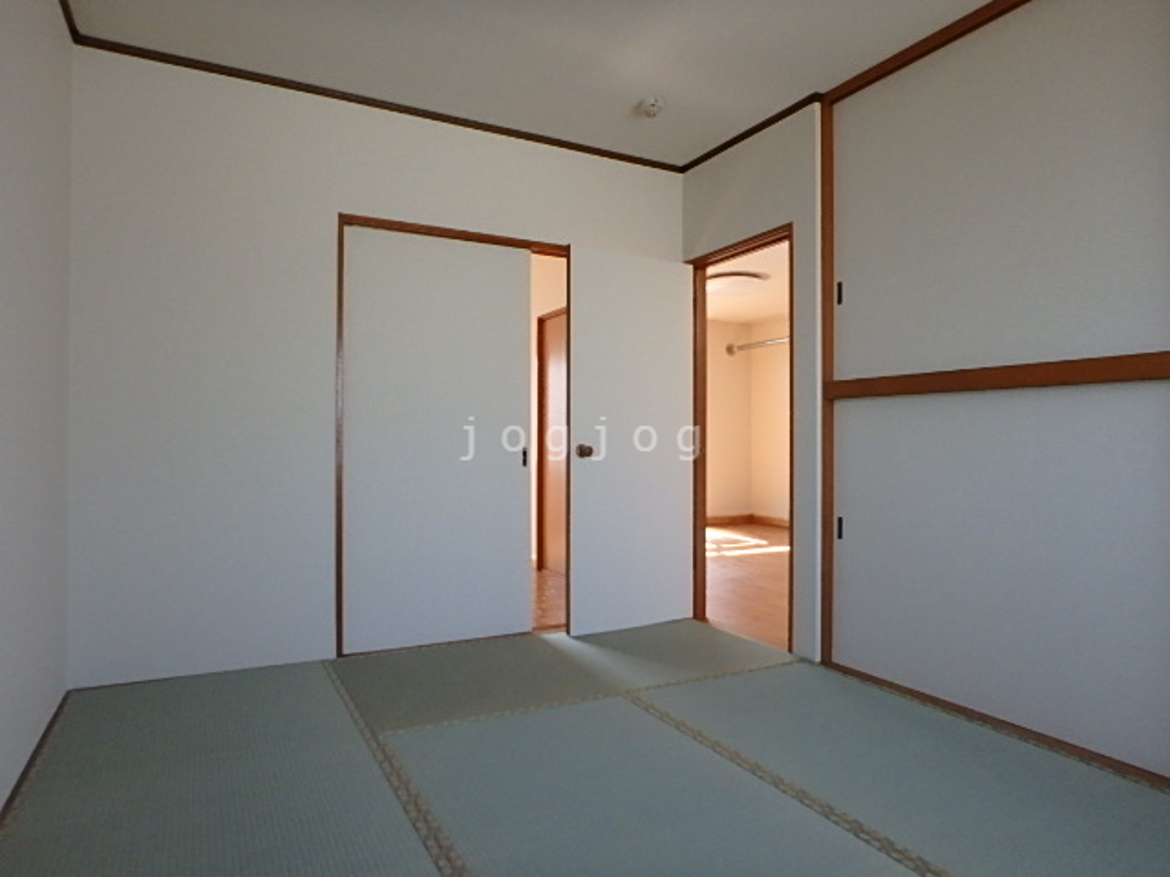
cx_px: 585
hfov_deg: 79.0
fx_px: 710
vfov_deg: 63.4
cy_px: 438
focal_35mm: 21
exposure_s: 1/200
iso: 400
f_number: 3.5
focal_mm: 3.7
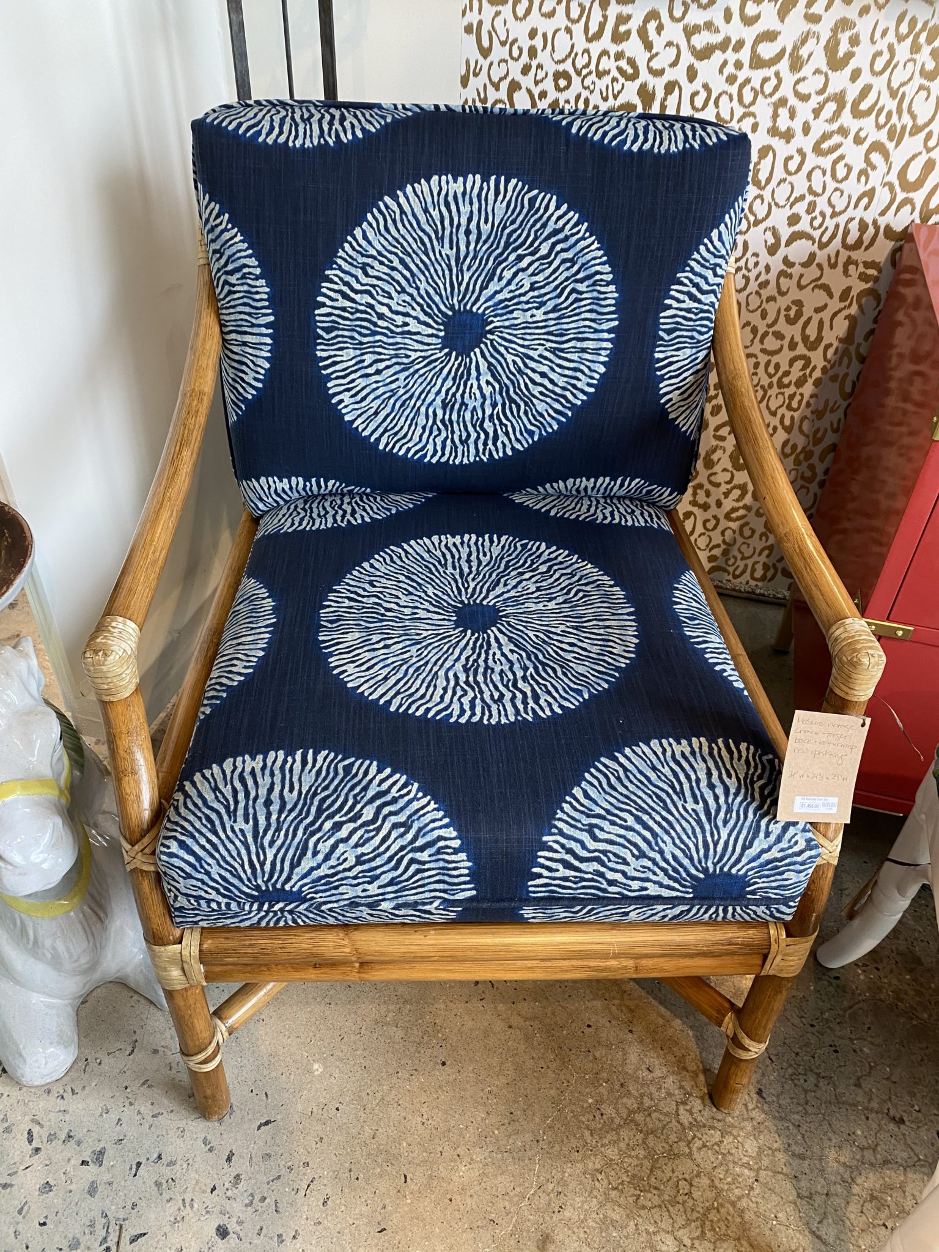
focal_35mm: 26
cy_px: 626
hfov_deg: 53.1
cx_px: 470
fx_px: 940
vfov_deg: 67.3
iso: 125
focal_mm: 4.25
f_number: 1.8
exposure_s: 1/60
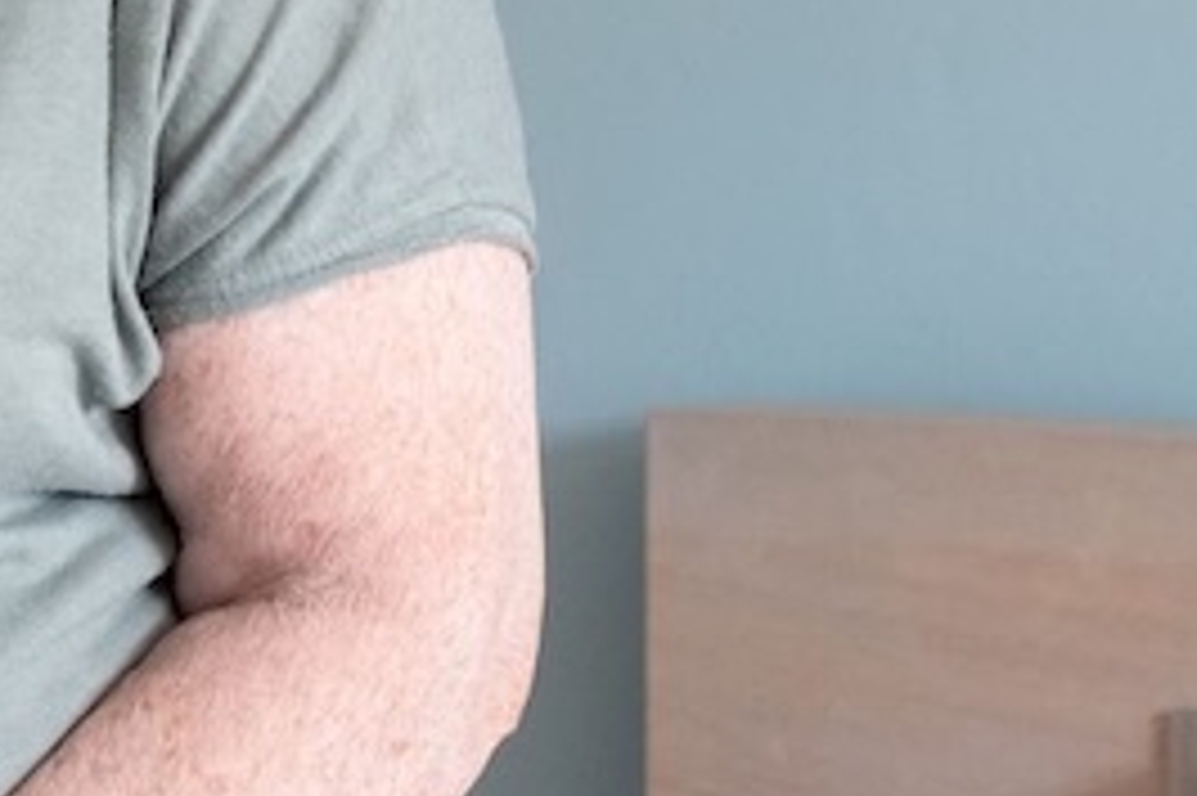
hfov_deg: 12.5
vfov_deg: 8.6
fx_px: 5250
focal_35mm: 158
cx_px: -508
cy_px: -85
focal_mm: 35
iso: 2500
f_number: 4
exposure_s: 1/160
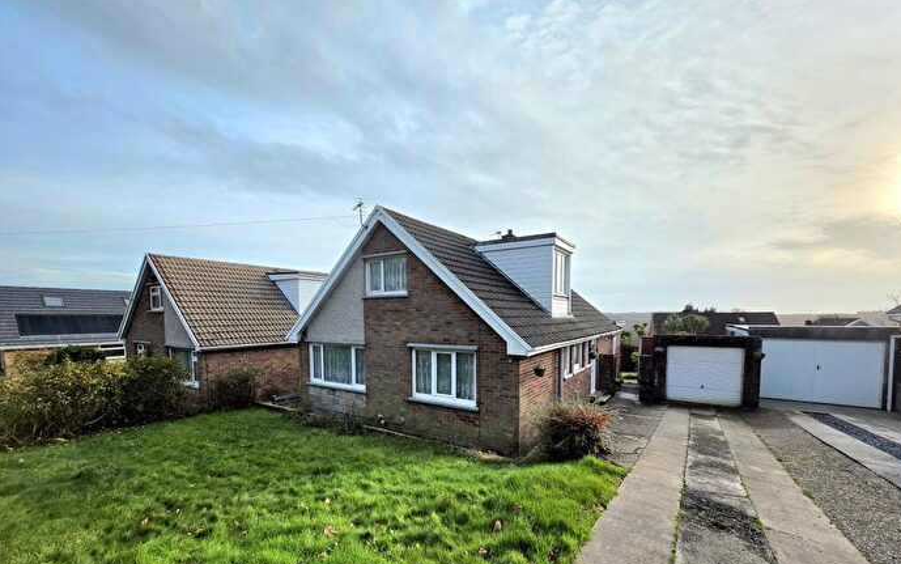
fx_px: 344
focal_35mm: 14
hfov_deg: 105.3
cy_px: 340
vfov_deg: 77.7
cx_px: 455
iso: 40
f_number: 1.9
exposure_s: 1/1250
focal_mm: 2.2
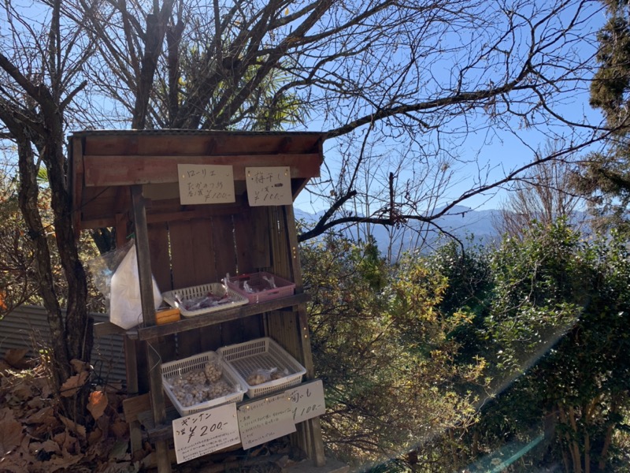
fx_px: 473
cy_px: 236
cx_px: 315
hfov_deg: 67.3
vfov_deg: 53.1
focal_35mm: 26
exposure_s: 1/1100
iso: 25
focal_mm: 4.25
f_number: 1.8
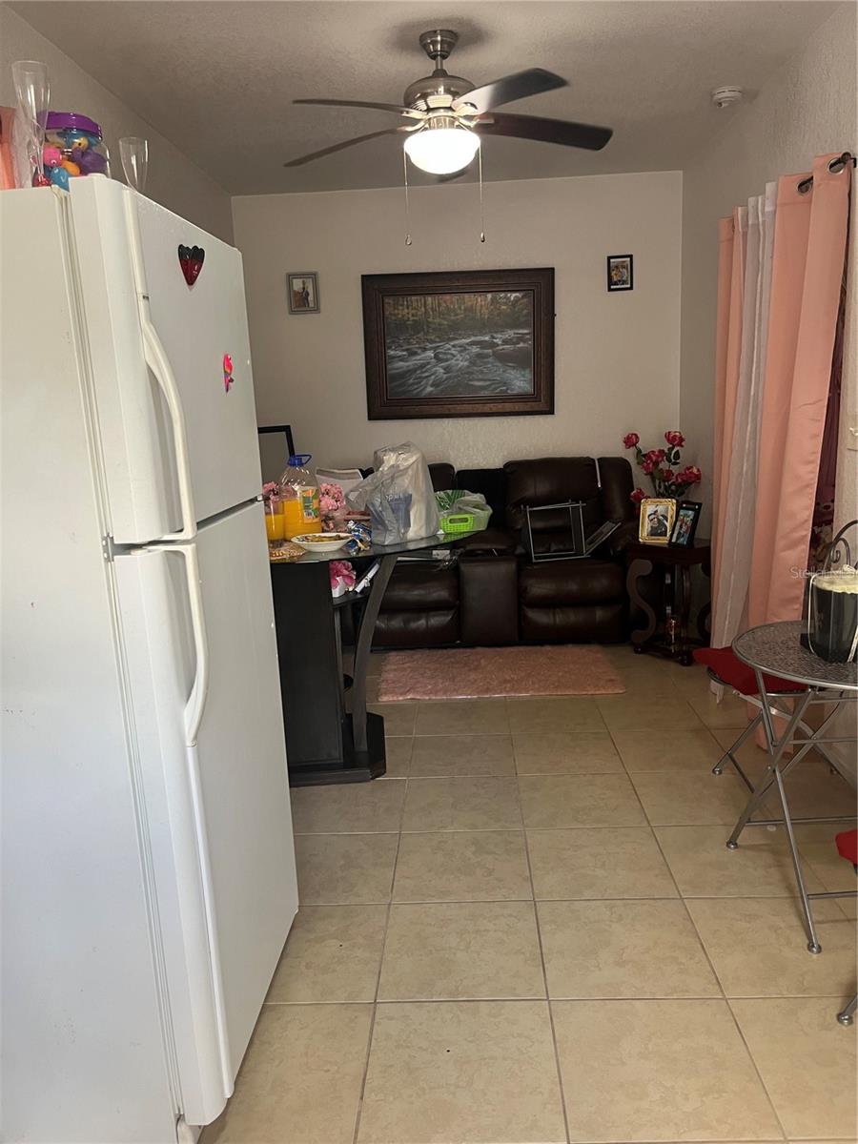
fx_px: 859
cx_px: 429
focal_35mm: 26
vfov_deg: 67.3
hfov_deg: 53.1
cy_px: 572
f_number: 1.6
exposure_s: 1/60
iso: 125
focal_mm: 5.1
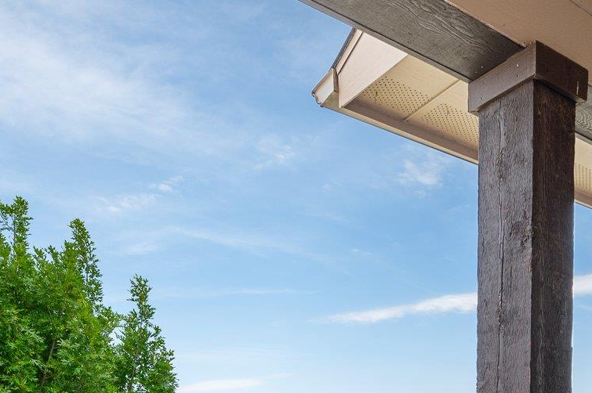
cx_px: 343
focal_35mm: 38
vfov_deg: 30.0
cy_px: 470
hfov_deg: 50.5
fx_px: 624
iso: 100
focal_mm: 14
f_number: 8
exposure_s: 1/40
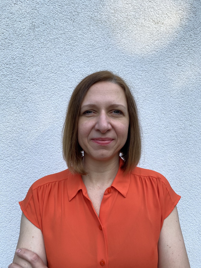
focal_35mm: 26
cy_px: 134
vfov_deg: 67.3
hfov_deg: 53.1
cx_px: 100
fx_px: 201
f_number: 1.8
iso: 32
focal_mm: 4.25
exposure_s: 1/360
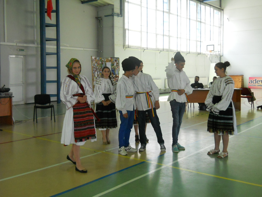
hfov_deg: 45.8
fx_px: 310
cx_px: 131
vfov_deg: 35.1
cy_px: 98
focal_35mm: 41
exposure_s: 1/160
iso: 400
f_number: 3.1
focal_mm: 6.72
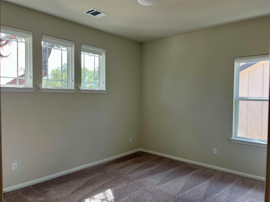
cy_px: 101
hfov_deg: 67.3
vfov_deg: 53.1
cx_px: 135
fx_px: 203
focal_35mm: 26
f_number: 1.6
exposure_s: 1/164
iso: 50
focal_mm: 5.1
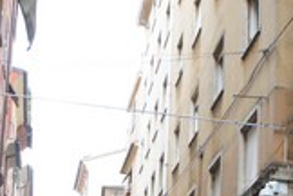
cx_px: 137
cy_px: 267
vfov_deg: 15.2
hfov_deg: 23.9
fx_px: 692
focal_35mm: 85
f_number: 5.6
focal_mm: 20
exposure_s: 1/60
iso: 200
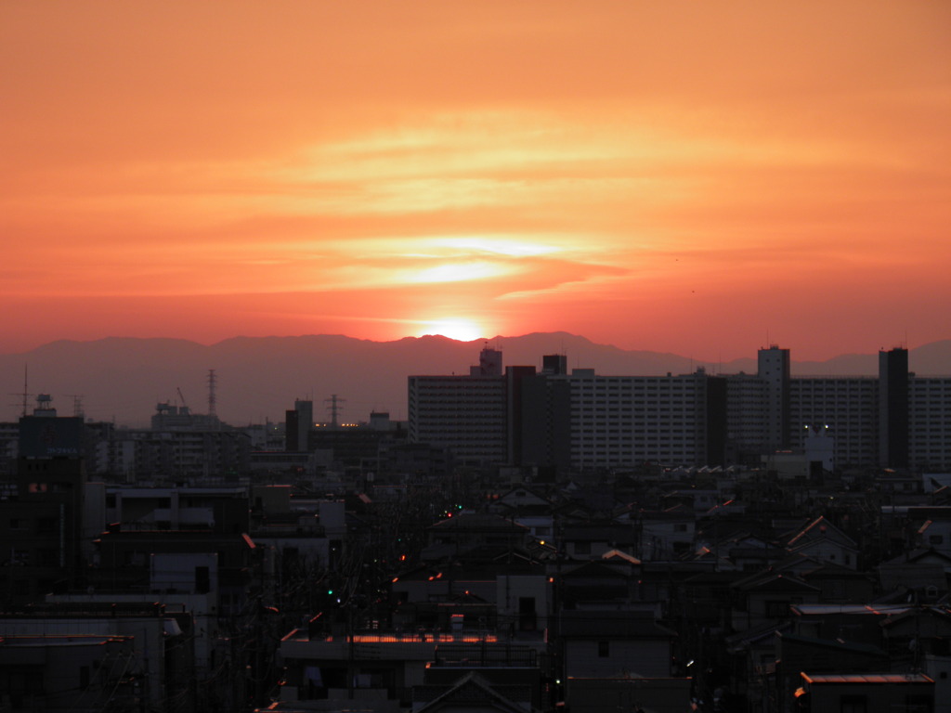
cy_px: 356
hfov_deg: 10.9
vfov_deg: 8.2
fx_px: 5000
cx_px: 476
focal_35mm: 182
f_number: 4.1
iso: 50
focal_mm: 32.7
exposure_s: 1/100
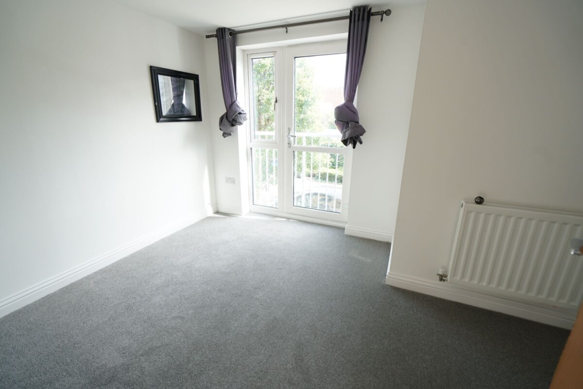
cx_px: 292
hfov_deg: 96.7
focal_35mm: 16
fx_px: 259
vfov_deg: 73.8
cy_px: 194
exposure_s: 1/100
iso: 400
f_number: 4.5
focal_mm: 16
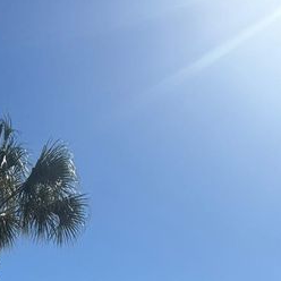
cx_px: 14
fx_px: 523
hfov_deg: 28.5
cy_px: 336
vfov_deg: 26.7
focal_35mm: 57
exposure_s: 1/6711
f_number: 1.78
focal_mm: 6.76
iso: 80
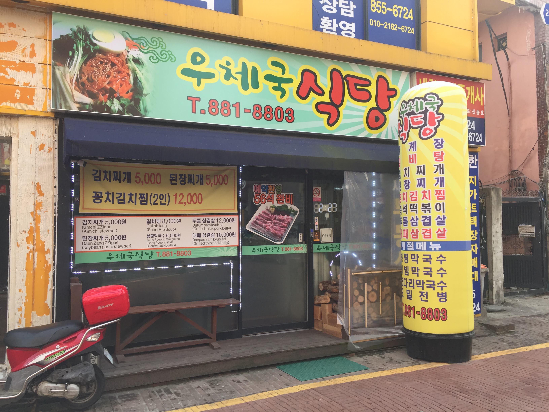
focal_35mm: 29
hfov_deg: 61.7
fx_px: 460
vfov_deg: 48.2
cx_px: 274
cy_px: 206
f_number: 2.2
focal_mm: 4.15
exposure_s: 1/223
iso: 32
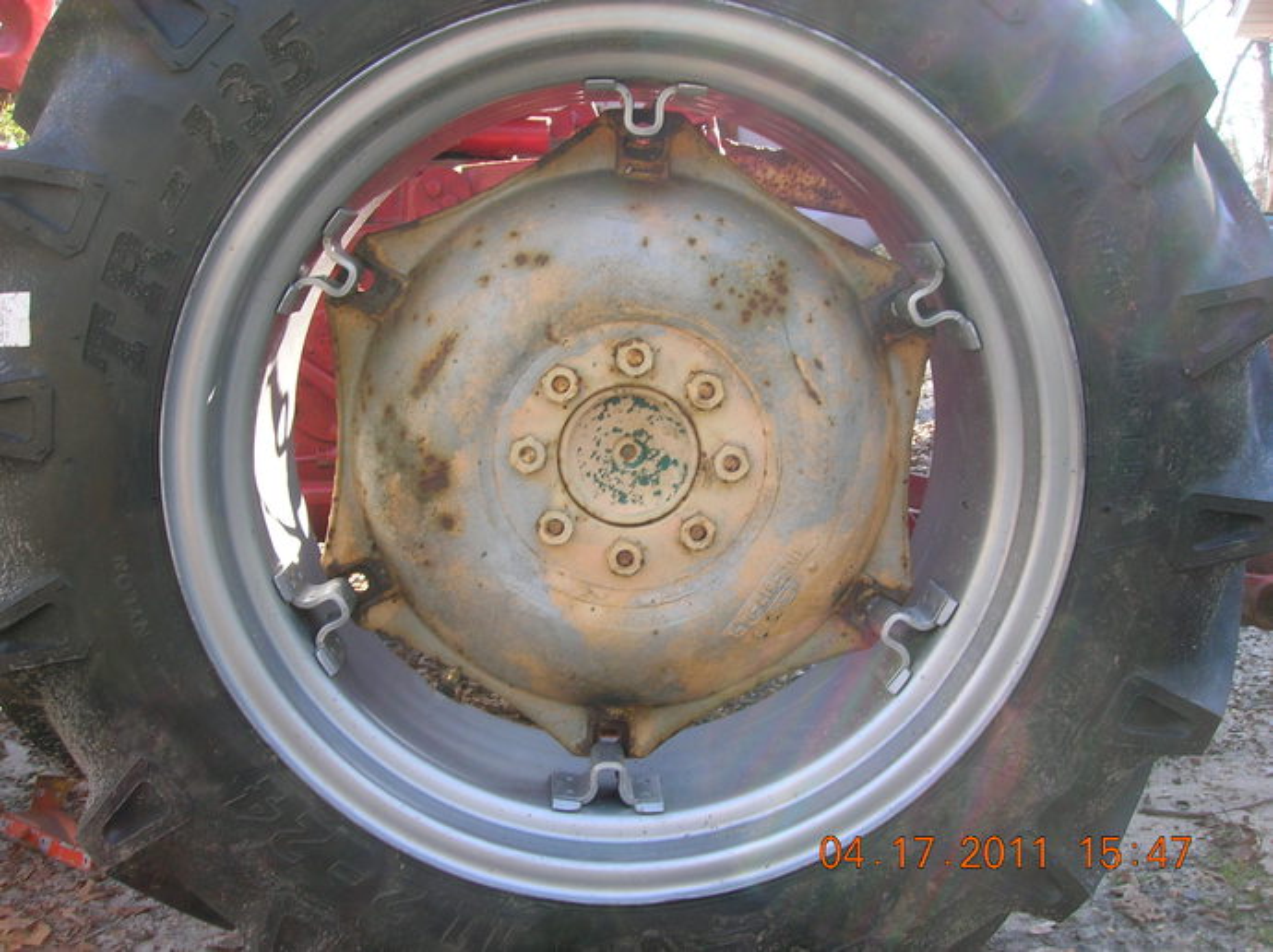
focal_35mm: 34
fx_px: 1249
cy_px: 476
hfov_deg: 54.0
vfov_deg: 41.7
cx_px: 636
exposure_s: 1/30
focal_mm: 5.7
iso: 50
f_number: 4.9
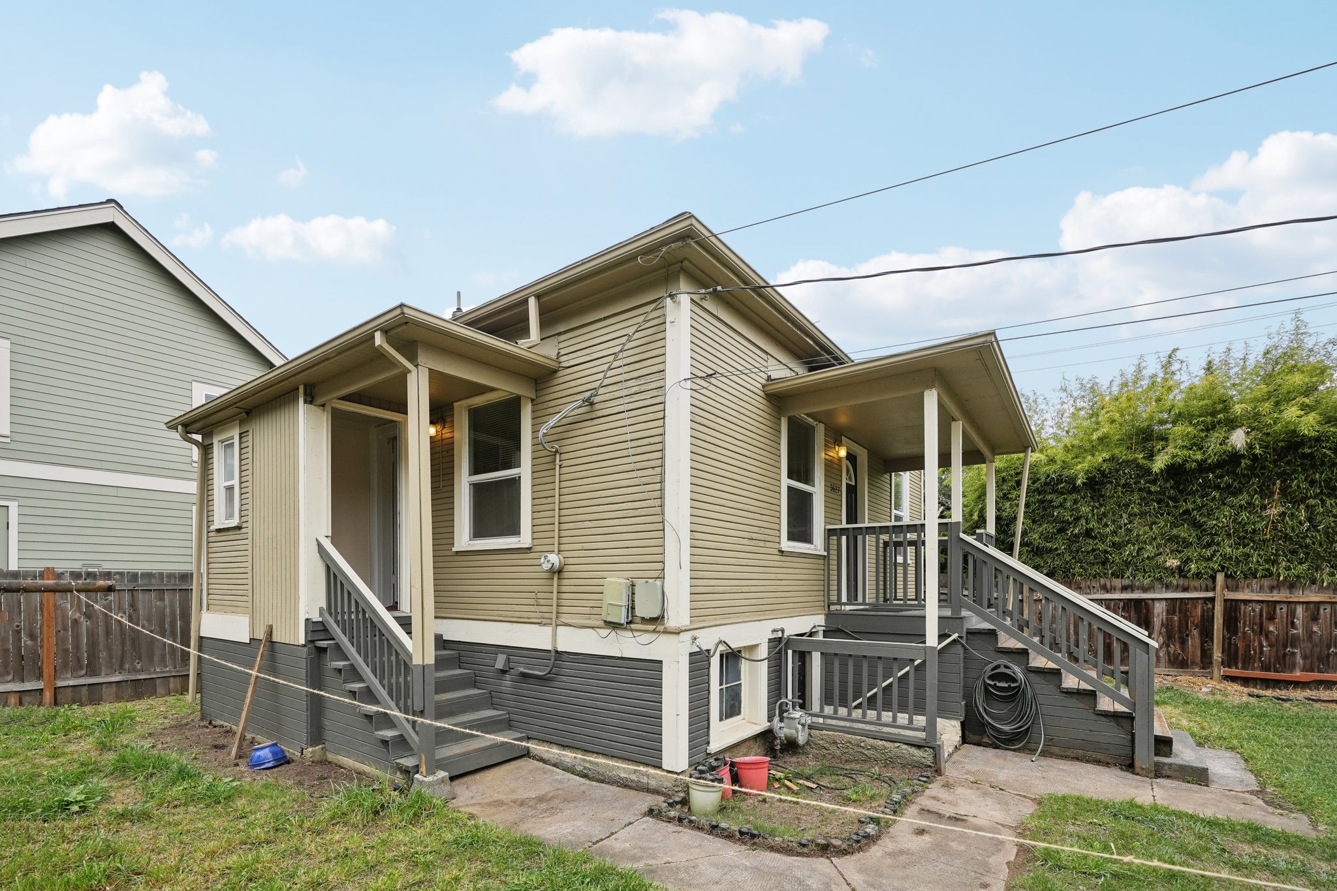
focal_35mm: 16
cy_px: 446
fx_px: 594
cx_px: 668
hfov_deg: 96.7
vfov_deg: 73.7
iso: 400
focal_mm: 16
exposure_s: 1/400
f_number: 8
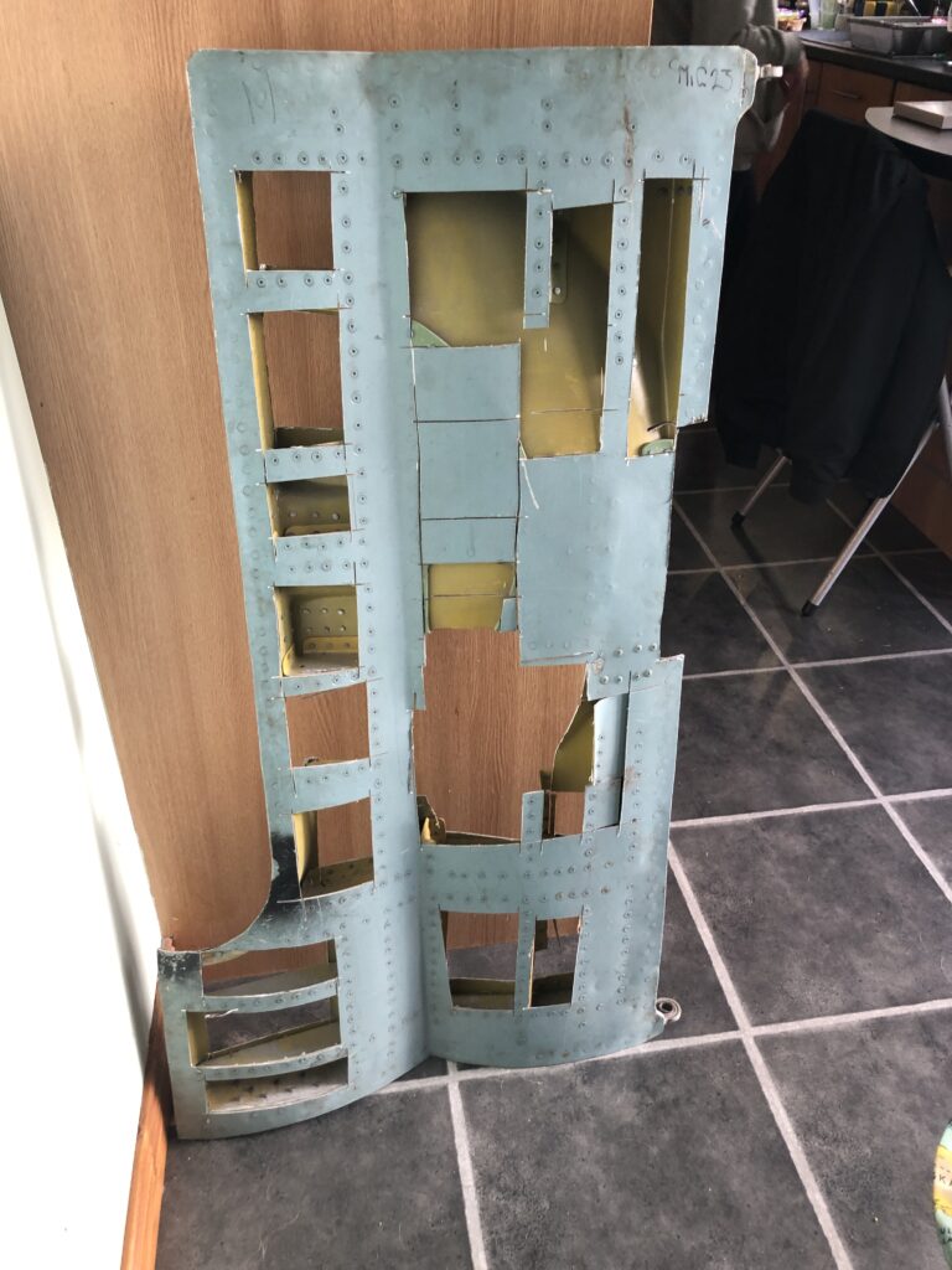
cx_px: 476
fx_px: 1027
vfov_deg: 63.4
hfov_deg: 49.7
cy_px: 635
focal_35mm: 28
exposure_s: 1/20
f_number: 1.8
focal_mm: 4
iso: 40
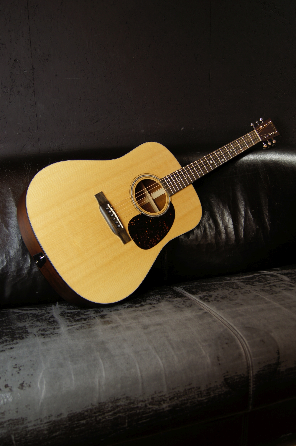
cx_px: 148
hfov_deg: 36.8
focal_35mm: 36
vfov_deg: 53.2
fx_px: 445
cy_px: 223
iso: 100
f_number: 4
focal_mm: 24
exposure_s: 1/8
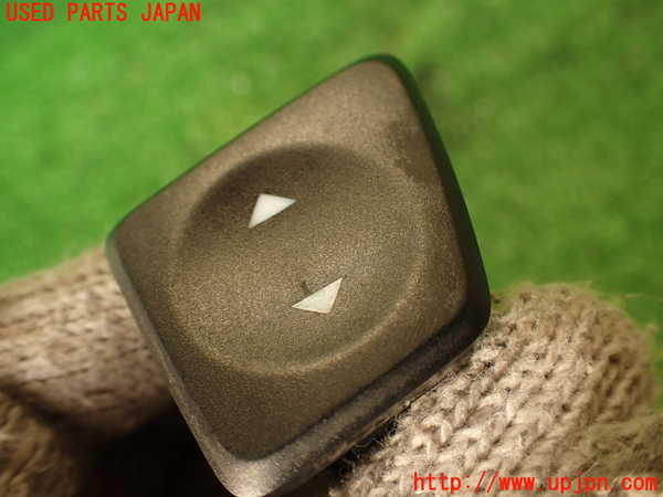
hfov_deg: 56.8
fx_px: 613
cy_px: 248
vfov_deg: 44.2
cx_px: 332
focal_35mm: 32
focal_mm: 5.79
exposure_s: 1/60
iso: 200
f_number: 2.4
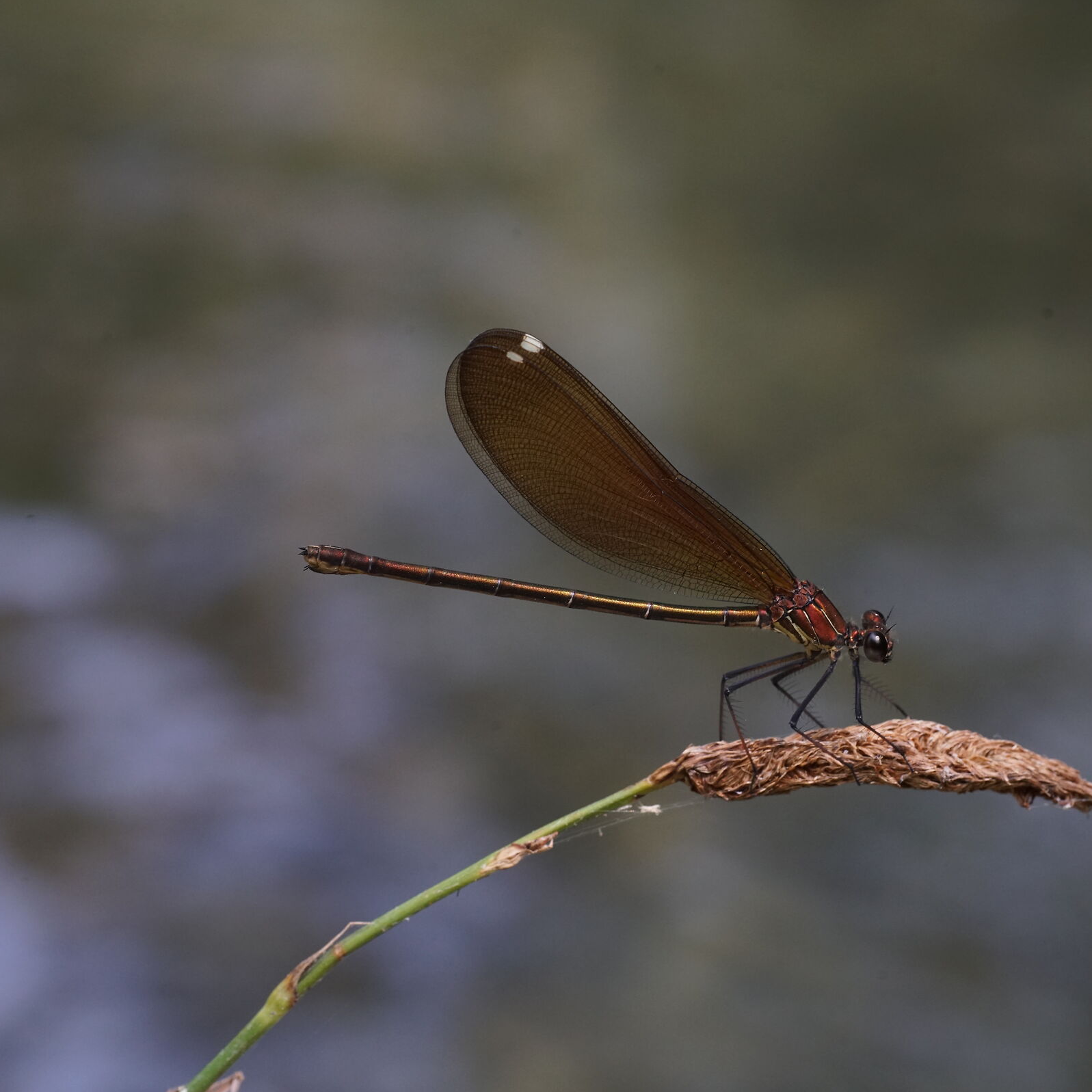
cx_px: 640
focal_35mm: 115
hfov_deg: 15.1
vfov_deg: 15.2
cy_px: 546
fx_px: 4104
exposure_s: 1/100
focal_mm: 90
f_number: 10
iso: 1250
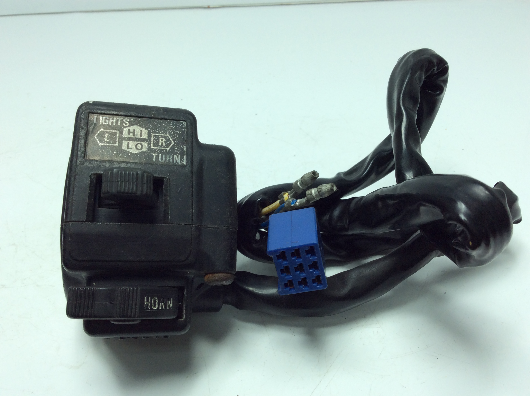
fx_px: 489
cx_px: 265
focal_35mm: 32
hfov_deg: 56.9
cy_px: 198
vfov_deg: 44.1
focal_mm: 3.3
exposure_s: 1/304
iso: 32
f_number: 2.4
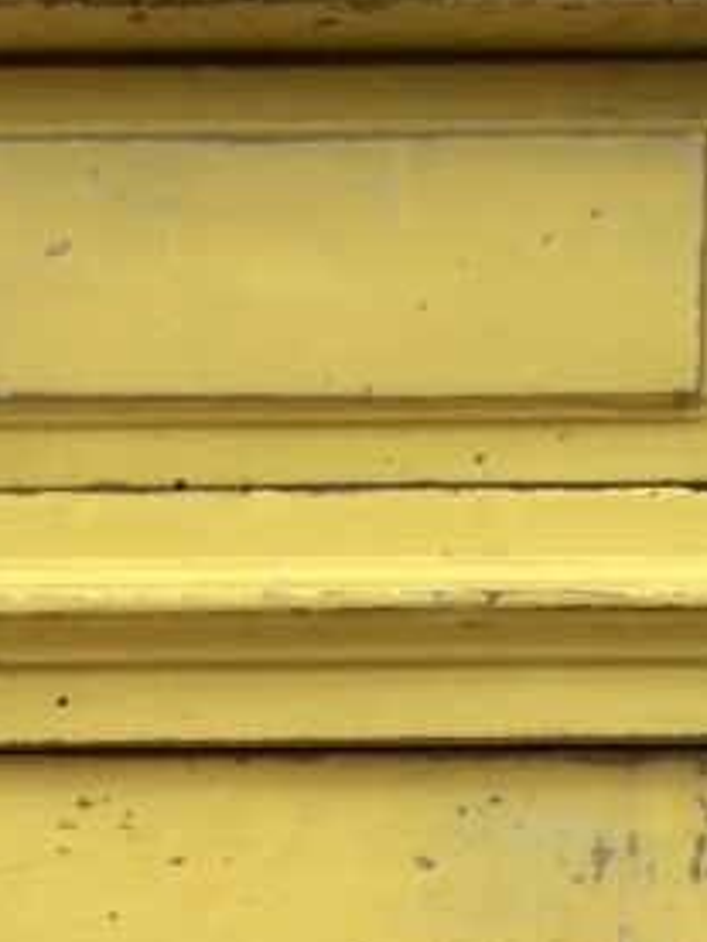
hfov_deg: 15.6
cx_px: -215
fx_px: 2451
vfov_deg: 19.7
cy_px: 1294
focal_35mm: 90
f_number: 2.4
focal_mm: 3.3
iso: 25
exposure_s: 1/657
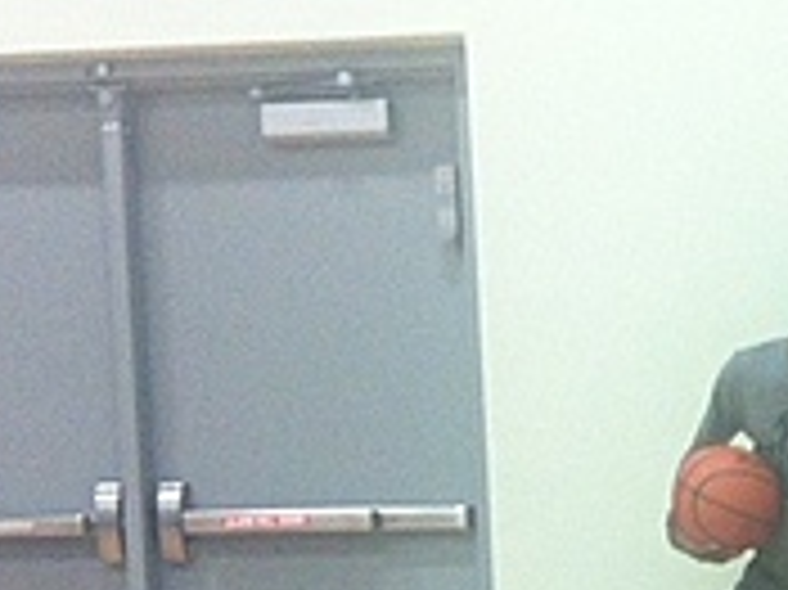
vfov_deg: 11.3
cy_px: 784
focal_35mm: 128
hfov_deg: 14.9
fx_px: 2912
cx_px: 950
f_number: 2.8
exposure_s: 1/15
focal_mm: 3.85
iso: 125
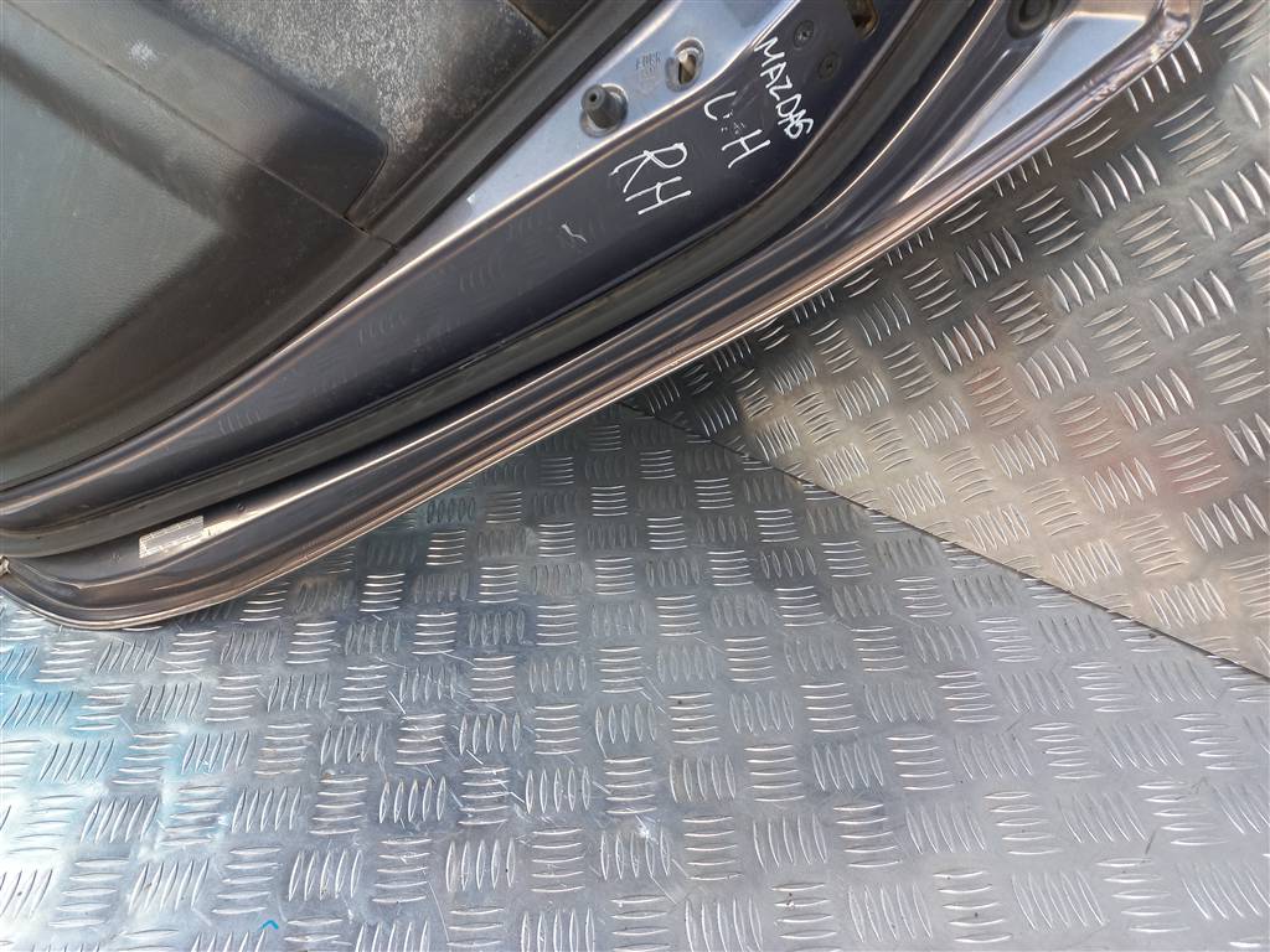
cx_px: 635
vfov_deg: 54.9
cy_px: 476
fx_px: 917
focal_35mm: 25
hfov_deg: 69.4
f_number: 1.8
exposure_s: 1/50
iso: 64
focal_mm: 4.6
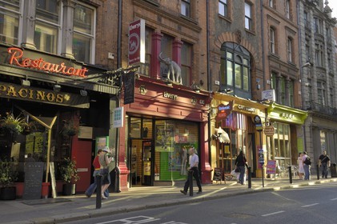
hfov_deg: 53.2
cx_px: 168
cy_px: 112
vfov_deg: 36.8
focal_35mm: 36
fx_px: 337
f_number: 5.6
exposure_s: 1/60
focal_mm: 24
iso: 100
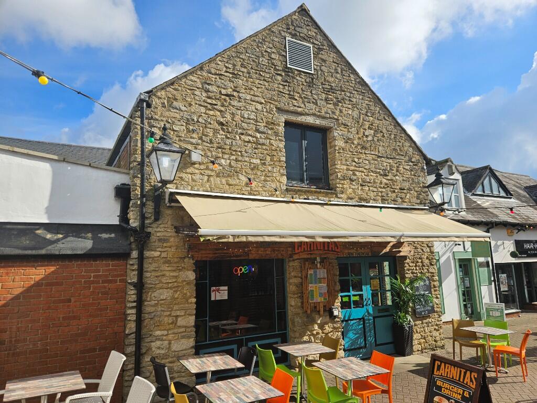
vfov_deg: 58.9
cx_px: 268
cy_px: 202
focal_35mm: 23
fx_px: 357
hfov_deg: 73.9
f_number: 1.8
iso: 25
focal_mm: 5.4
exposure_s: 1/1962
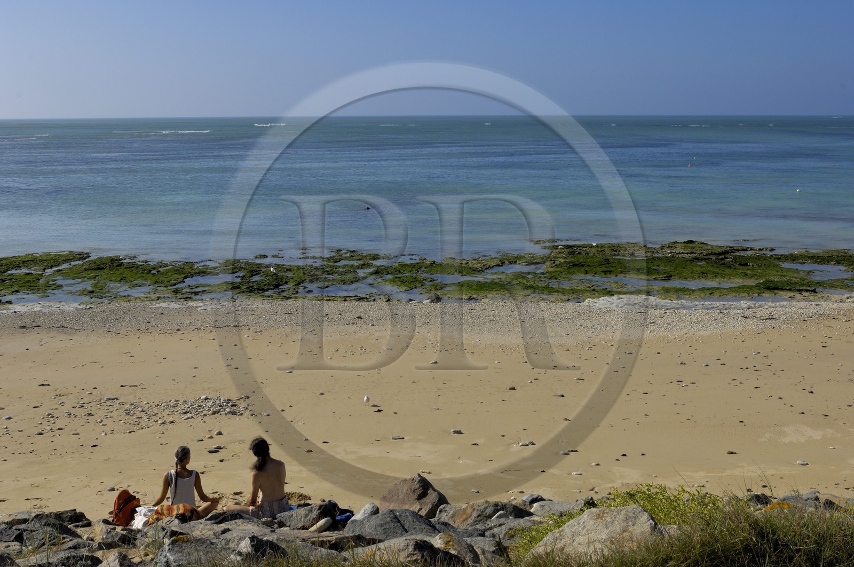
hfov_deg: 46.5
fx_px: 995
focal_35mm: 42
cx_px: 427
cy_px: 284
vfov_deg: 31.8
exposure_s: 1/160
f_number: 13
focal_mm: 28
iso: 100
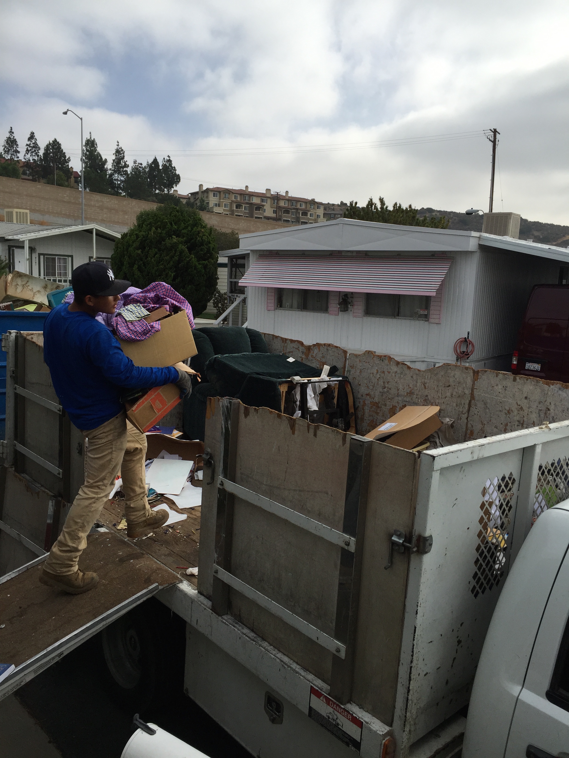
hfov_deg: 48.2
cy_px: 379
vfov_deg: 61.7
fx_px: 636
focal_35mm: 29
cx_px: 284
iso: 32
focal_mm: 4.15
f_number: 2.2
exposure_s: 1/2326
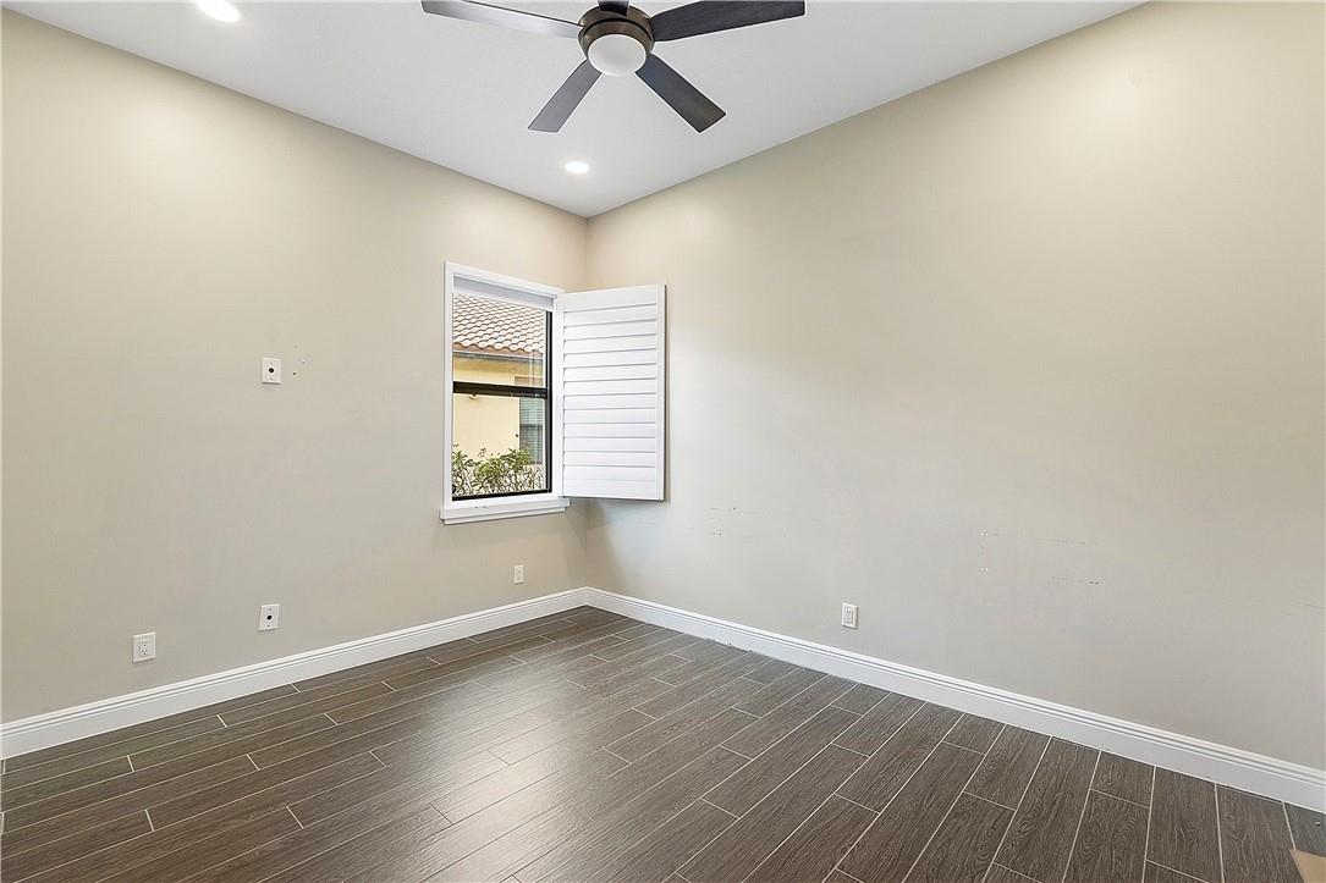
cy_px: 442
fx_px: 552
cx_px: 663
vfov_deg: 77.3
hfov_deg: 100.4
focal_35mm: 15
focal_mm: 10
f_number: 11
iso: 160
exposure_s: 1/3
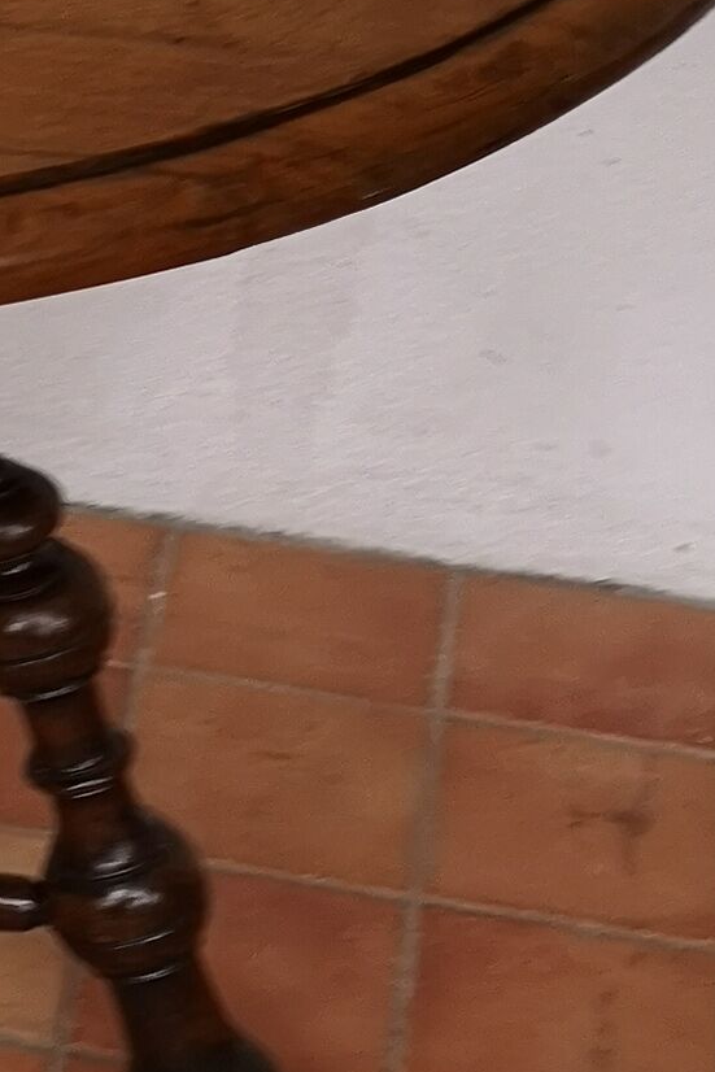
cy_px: 749
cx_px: -738
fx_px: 3692
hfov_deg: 10.2
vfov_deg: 16.5
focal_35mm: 124
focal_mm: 5.58
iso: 50
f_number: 1.8
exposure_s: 1/50
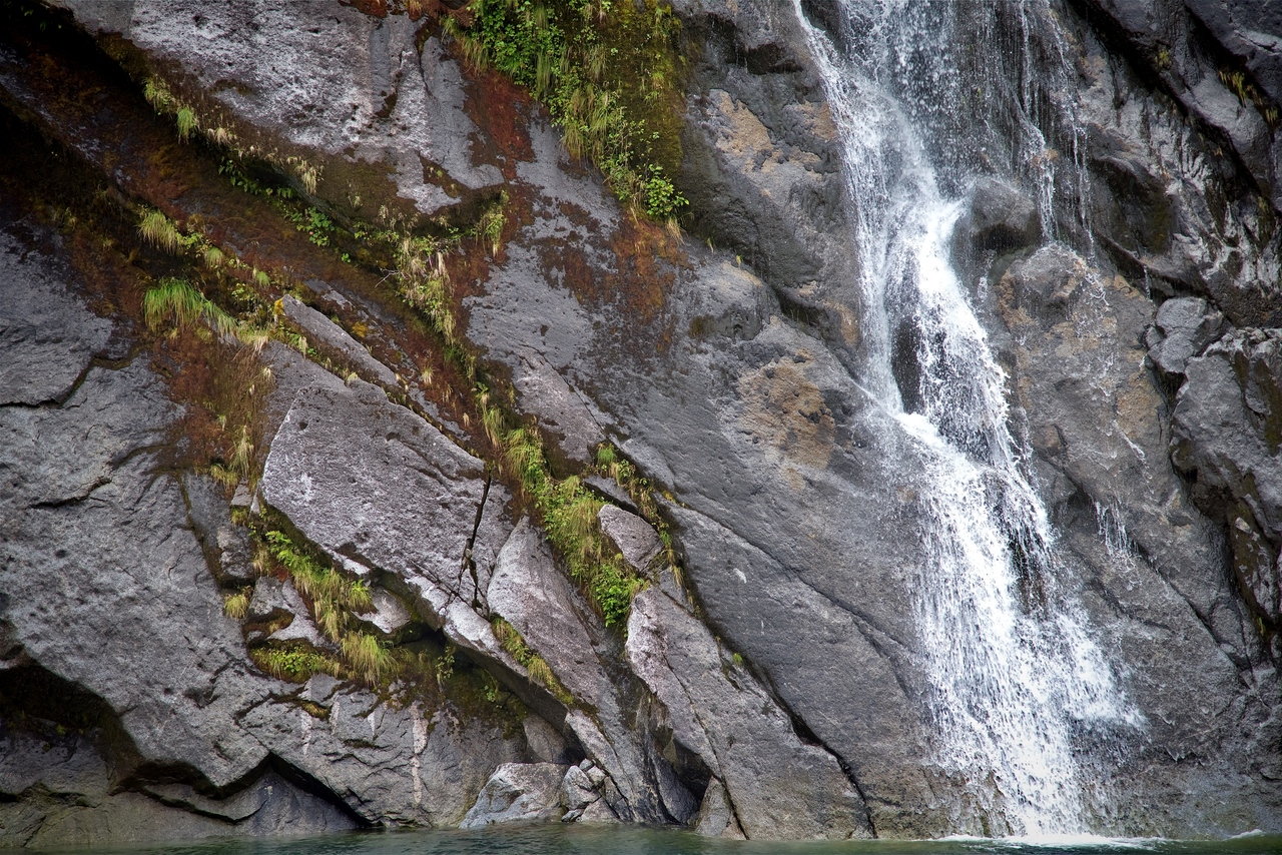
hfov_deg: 17.1
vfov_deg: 11.4
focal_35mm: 120
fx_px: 4274
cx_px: 641
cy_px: 428
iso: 250
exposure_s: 1/250
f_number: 4
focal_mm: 120
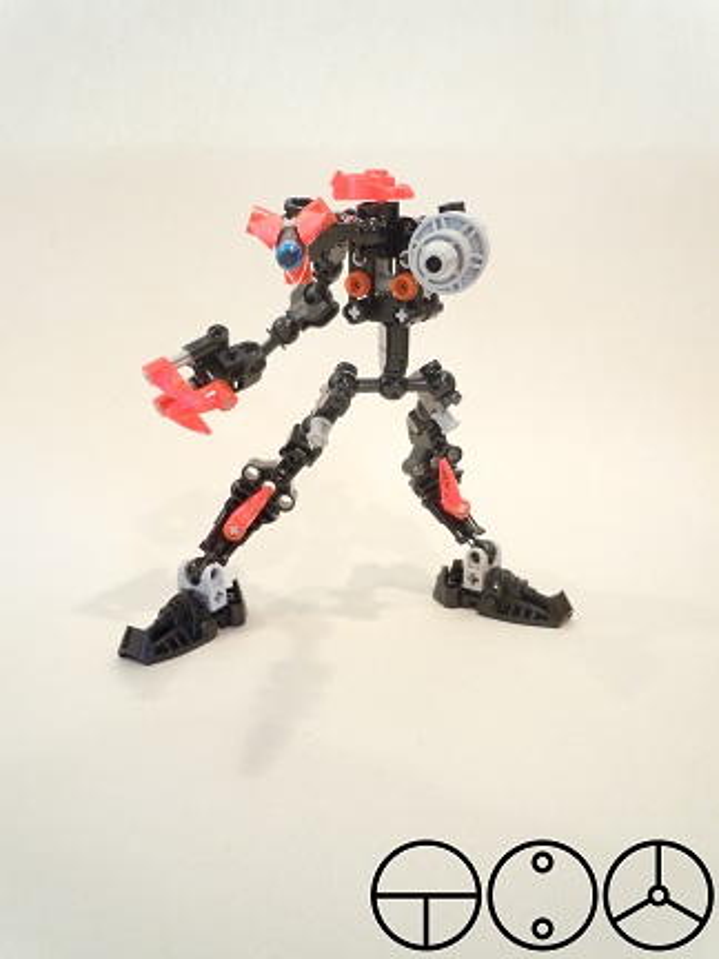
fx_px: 775
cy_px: 480
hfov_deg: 49.7
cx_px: 360
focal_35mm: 28
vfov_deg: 63.4
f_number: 3.7
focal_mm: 5
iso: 400
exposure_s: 1/8
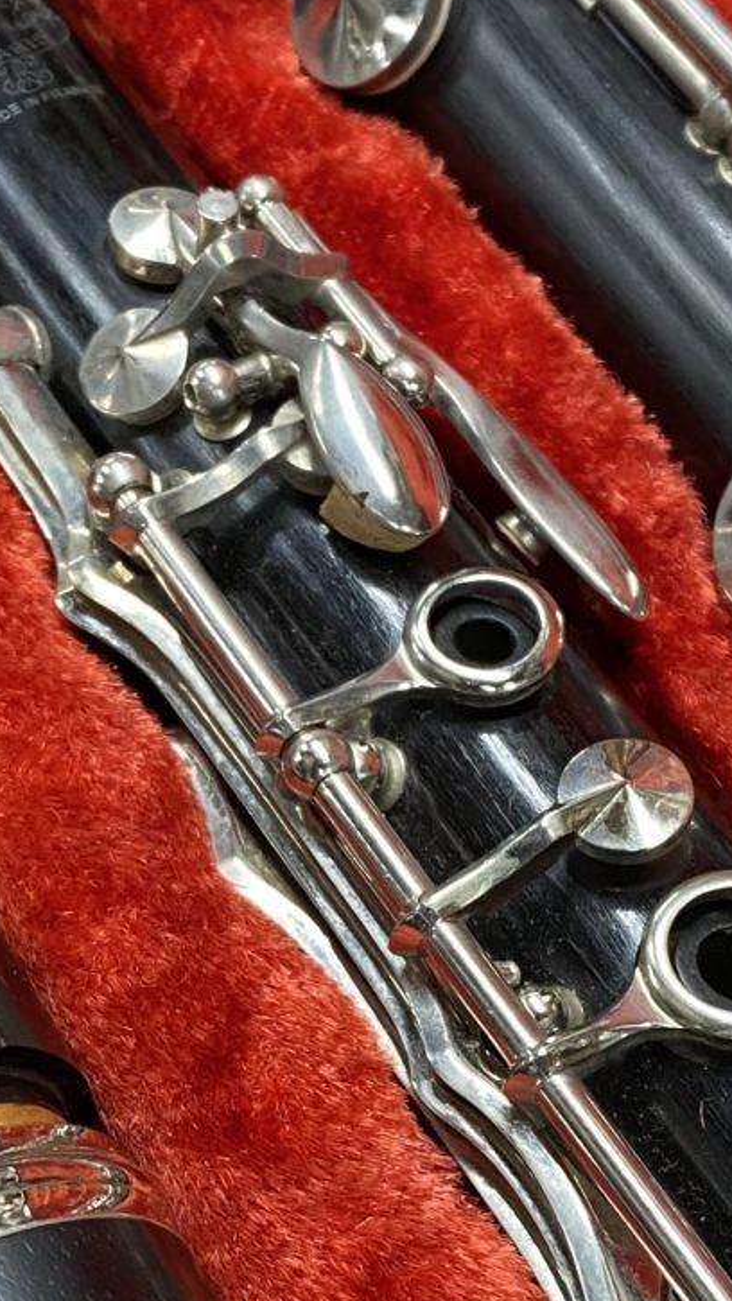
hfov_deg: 15.1
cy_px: 947
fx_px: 2760
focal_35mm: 80
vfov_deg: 26.2
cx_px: 221
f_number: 1.8
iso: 160
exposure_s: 1/60
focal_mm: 4.25
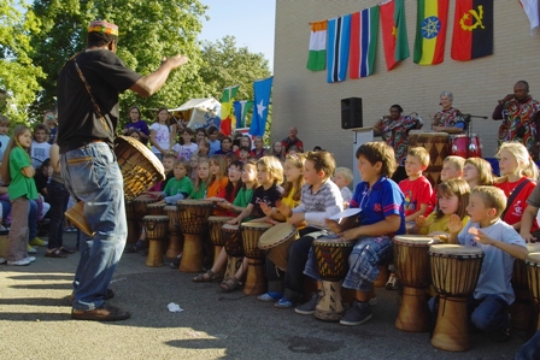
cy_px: 180
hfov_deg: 53.1
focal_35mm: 36
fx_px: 540
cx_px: 270
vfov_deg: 36.9
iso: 200
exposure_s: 1/160
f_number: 6.3
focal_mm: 21
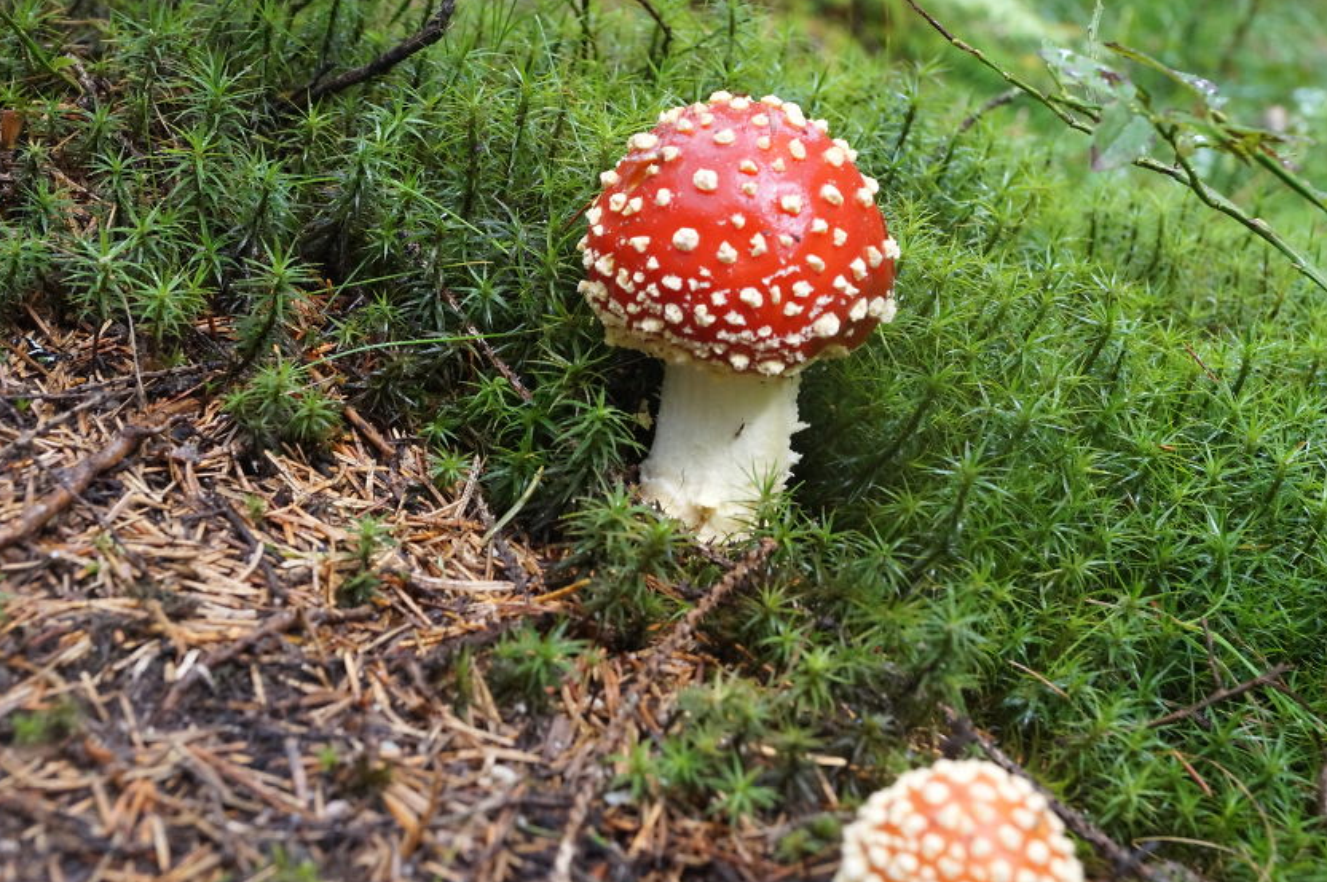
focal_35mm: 56
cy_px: 449
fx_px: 2045
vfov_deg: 24.3
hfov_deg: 36.0
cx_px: 659
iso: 1600
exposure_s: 1/50
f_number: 13
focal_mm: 35
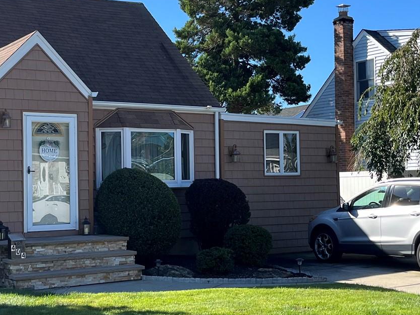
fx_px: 777
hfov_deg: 30.2
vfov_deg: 22.9
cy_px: 163
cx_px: 169
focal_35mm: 64
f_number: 1.6
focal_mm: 5.1
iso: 50
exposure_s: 1/1957
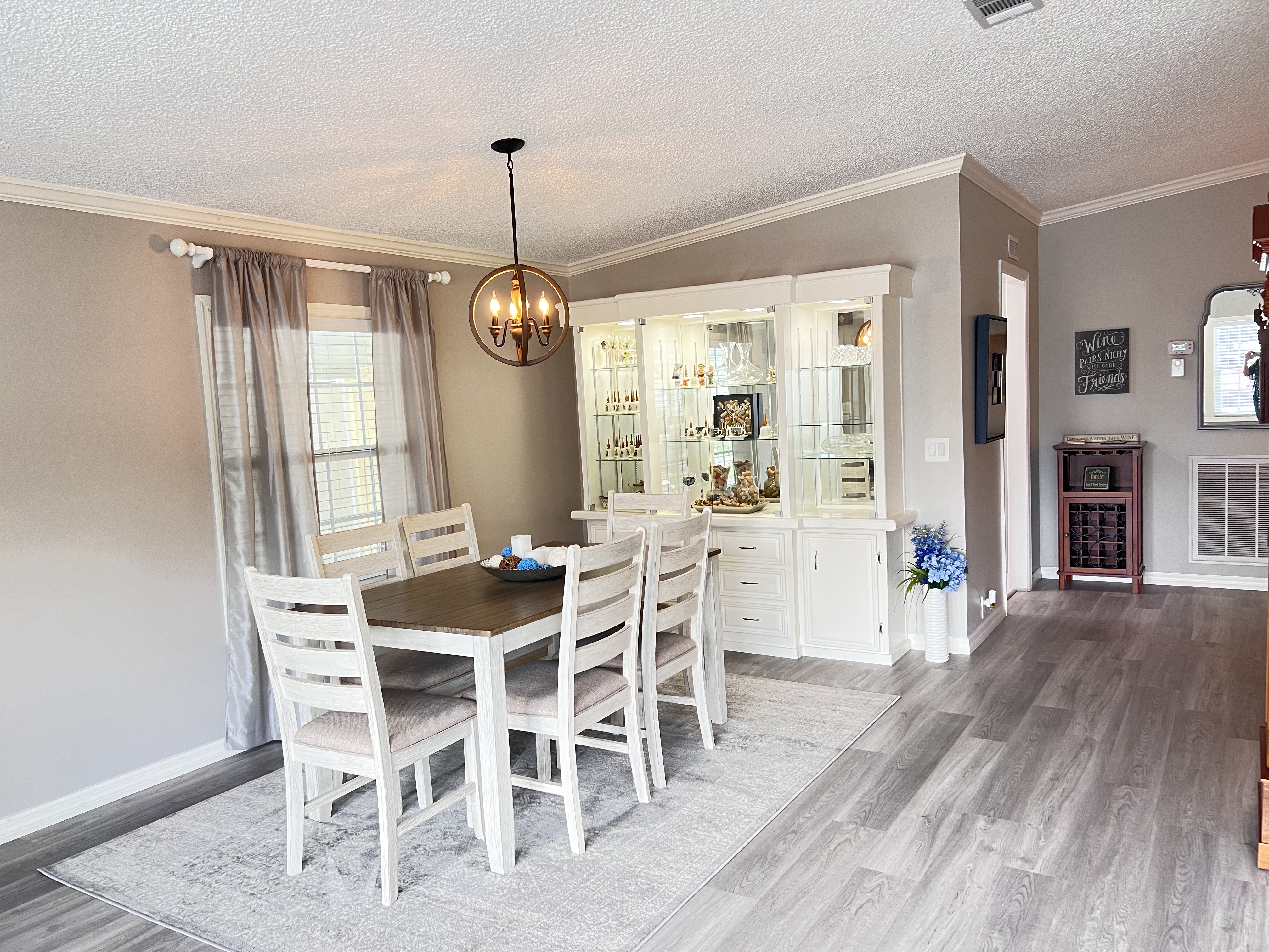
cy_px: 476
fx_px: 953
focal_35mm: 26
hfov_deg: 67.3
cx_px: 634
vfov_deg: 53.1
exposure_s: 1/60
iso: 160
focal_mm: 5.7
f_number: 1.5
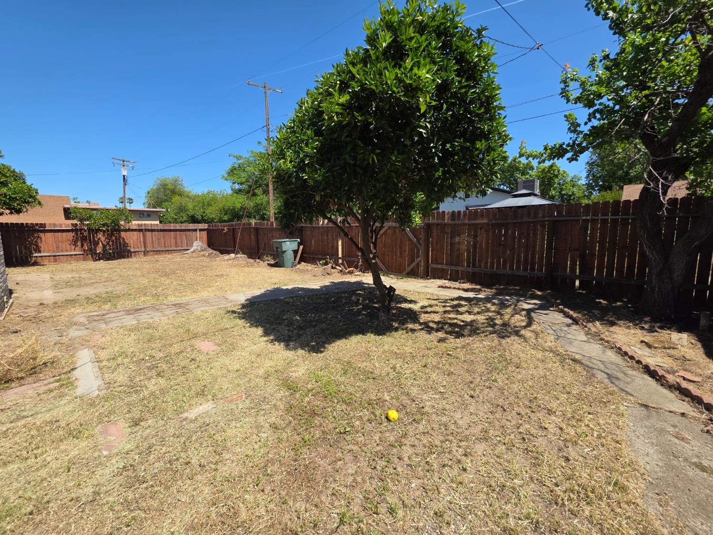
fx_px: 268
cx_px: 356
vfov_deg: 89.9
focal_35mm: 13
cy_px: 268
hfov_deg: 106.2
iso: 40
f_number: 1.9
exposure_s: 1/1529
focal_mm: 2.2
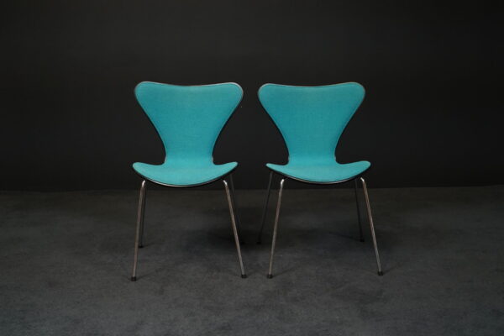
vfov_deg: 29.2
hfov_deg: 42.7
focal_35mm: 46
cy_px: 168
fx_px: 644
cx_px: 252
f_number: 7.1
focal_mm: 46
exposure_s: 1/200
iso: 5000
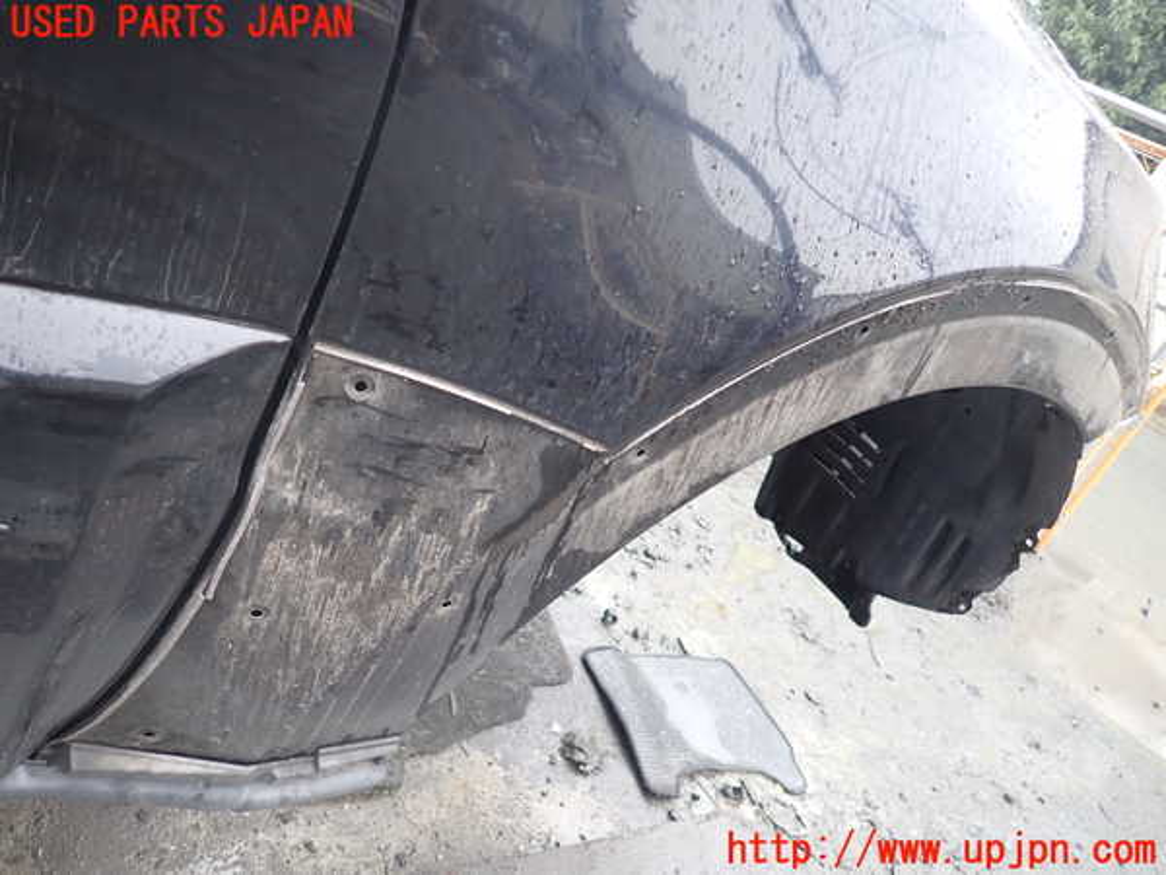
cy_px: 438
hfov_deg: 69.4
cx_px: 583
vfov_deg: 54.9
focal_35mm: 25
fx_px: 842
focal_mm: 4.5
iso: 125
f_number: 2
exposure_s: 1/60
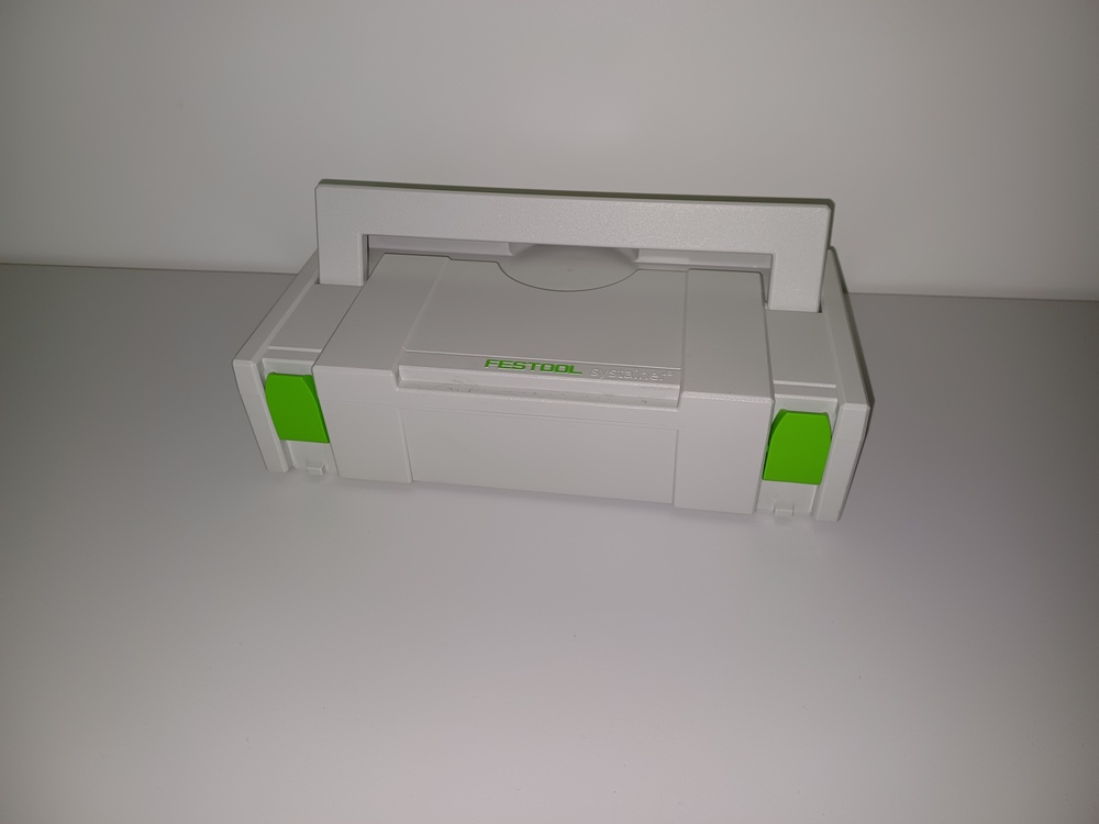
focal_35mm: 25
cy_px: 412
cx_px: 550
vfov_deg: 54.9
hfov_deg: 69.4
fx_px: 794
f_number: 1.8
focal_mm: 4.65
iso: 80
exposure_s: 1/100
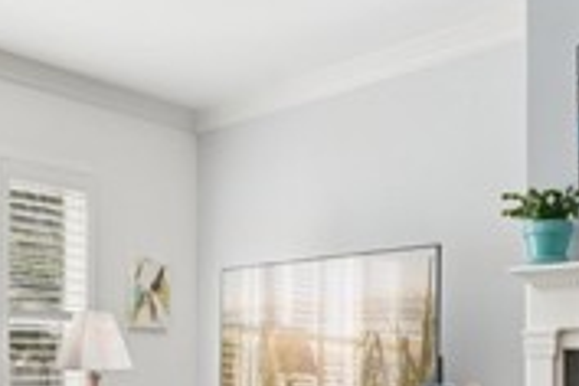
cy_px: 357
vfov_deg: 27.5
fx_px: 756
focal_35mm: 47
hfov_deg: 41.1
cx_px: 170
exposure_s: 1/30
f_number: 8
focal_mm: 13
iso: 125
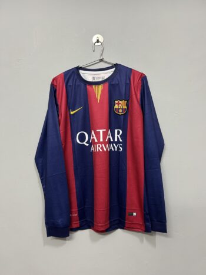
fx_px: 206
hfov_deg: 53.0
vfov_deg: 67.3
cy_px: 138
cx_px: 103
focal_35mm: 26
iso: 200
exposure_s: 1/50
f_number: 1.5
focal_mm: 5.7
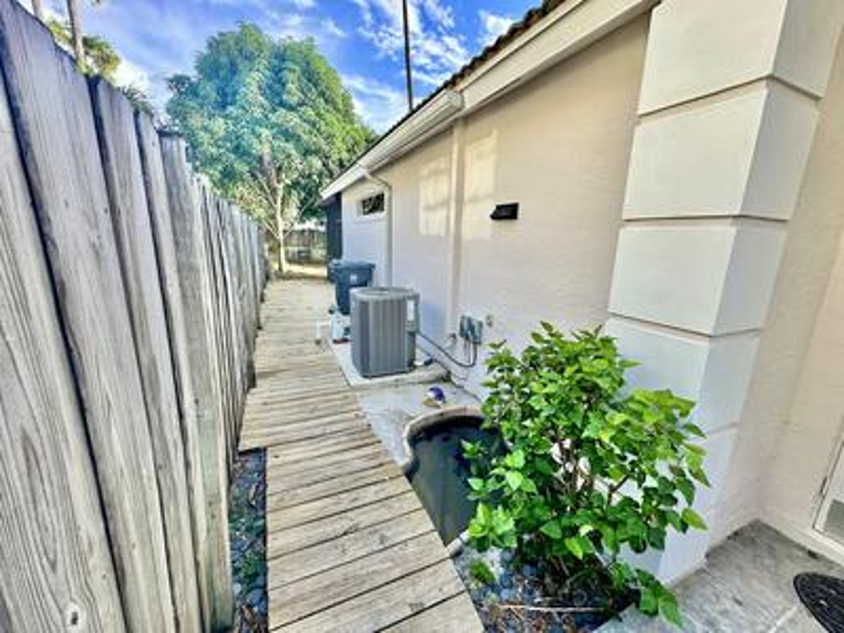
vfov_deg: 85.7
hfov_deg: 102.1
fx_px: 341
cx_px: 422
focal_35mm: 14
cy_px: 316
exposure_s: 1/292
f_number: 2.2
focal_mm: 2.22
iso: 40
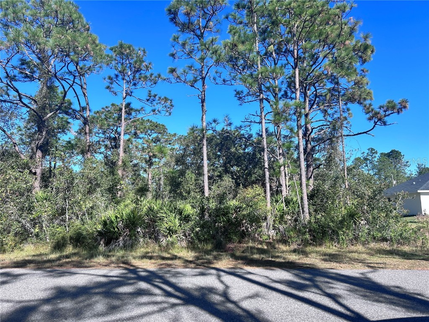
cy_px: 161
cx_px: 214
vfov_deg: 53.1
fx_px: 322
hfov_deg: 67.3
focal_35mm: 26
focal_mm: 5.7
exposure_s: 1/2353
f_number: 1.5
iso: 50
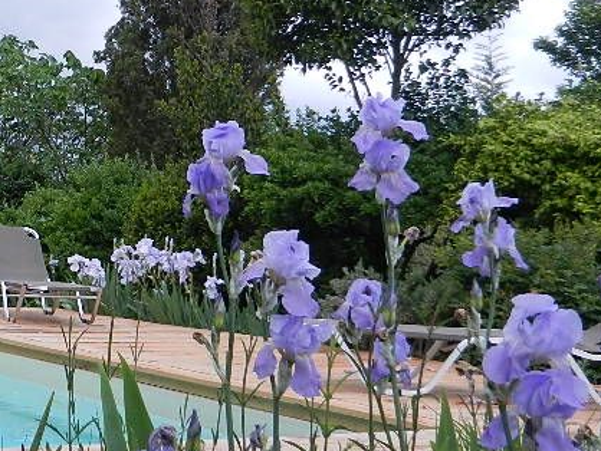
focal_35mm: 71
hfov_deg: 26.0
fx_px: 1233
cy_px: 152
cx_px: -1
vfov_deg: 20.7
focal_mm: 5.1
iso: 160
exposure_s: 1/640
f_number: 3.6
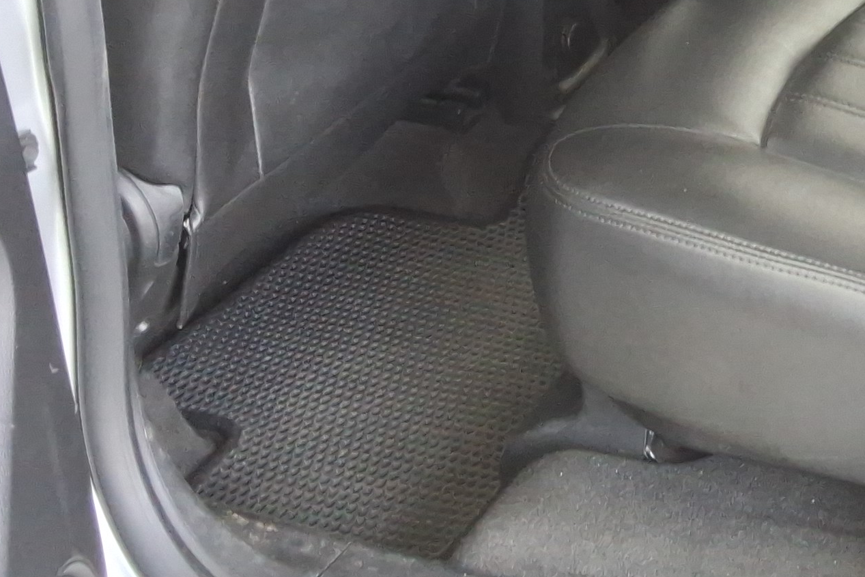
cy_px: -102
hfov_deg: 25.4
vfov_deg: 17.4
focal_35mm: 75
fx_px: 1802
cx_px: 909
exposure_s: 1/40
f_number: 1.9
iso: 74
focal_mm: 2.91
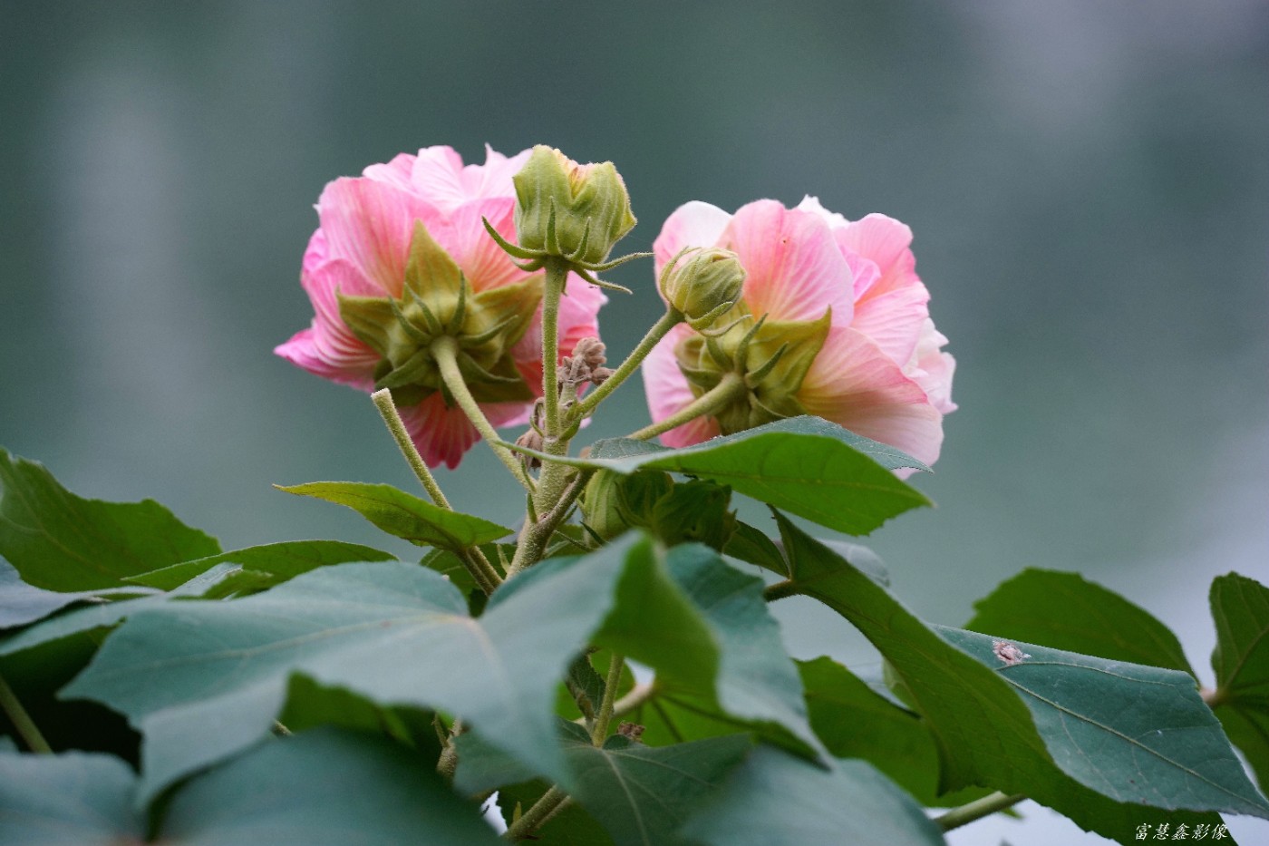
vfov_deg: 6.9
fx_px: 7049
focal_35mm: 200
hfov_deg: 10.3
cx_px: 634
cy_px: 423
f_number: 5.6
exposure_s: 1/80
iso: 100
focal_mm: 200
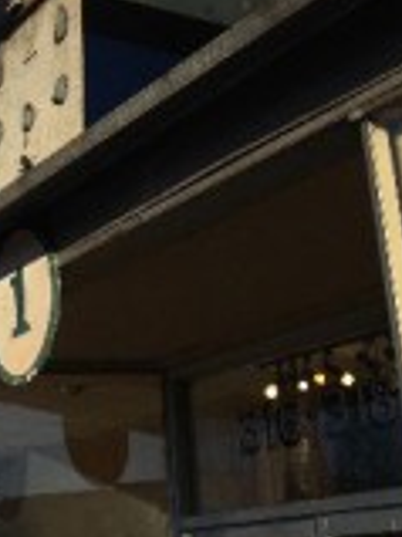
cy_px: 41
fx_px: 1132
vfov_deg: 25.7
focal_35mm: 73
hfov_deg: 19.4
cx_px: -30
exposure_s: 1/3300
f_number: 2.2
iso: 32
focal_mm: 4.15
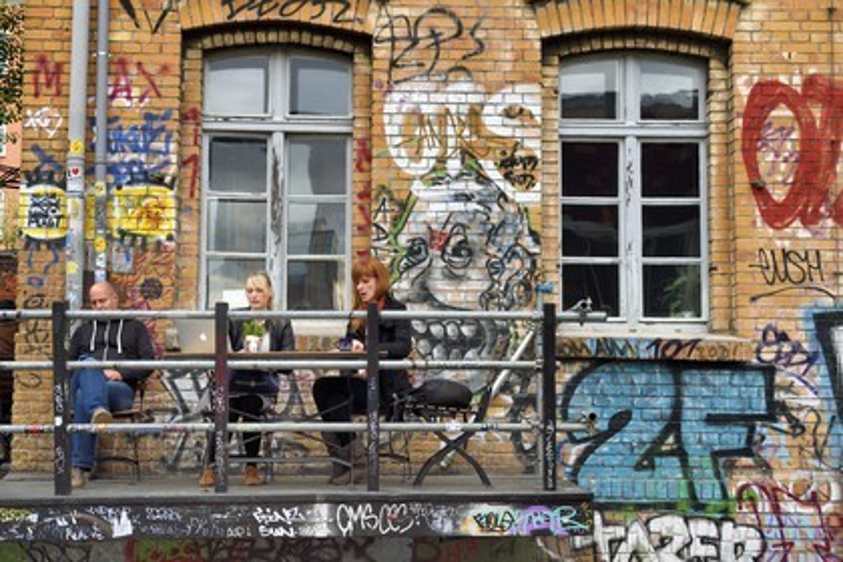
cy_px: 281
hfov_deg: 34.5
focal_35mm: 58
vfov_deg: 23.4
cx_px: 422
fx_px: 1358
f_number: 13
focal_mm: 58
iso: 1600
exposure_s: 1/200
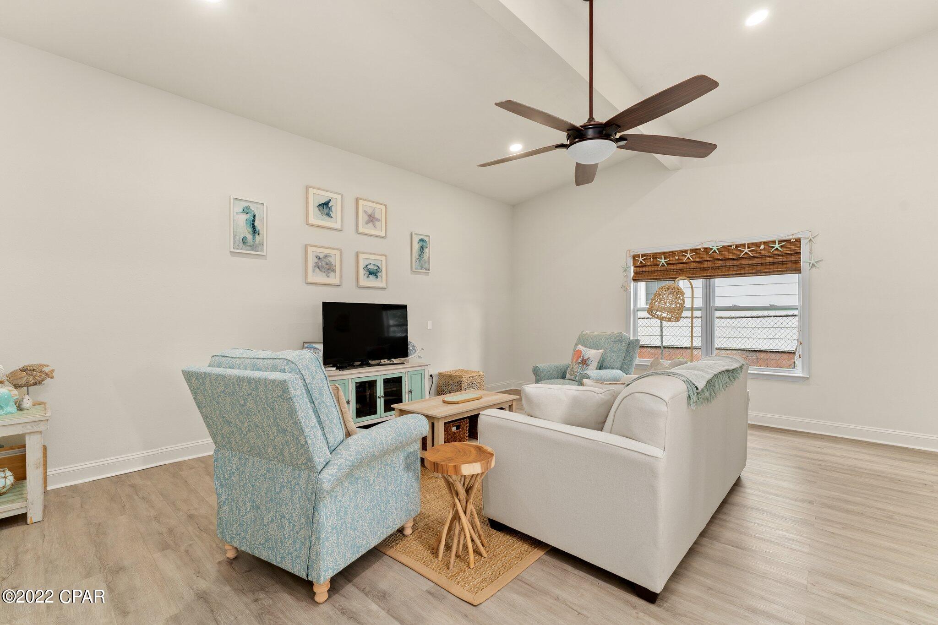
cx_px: 469
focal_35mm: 15
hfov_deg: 98.9
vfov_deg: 75.8
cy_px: 312
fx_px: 401
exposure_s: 1/2
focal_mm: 15.4
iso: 400
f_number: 8
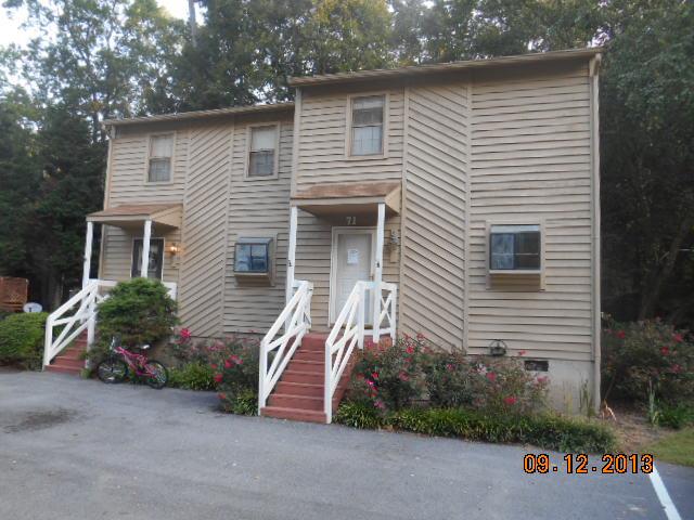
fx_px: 521
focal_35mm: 26
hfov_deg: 67.3
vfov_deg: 53.1
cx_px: 347
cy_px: 260
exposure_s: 1/40
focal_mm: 4.7
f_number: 3.4
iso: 80
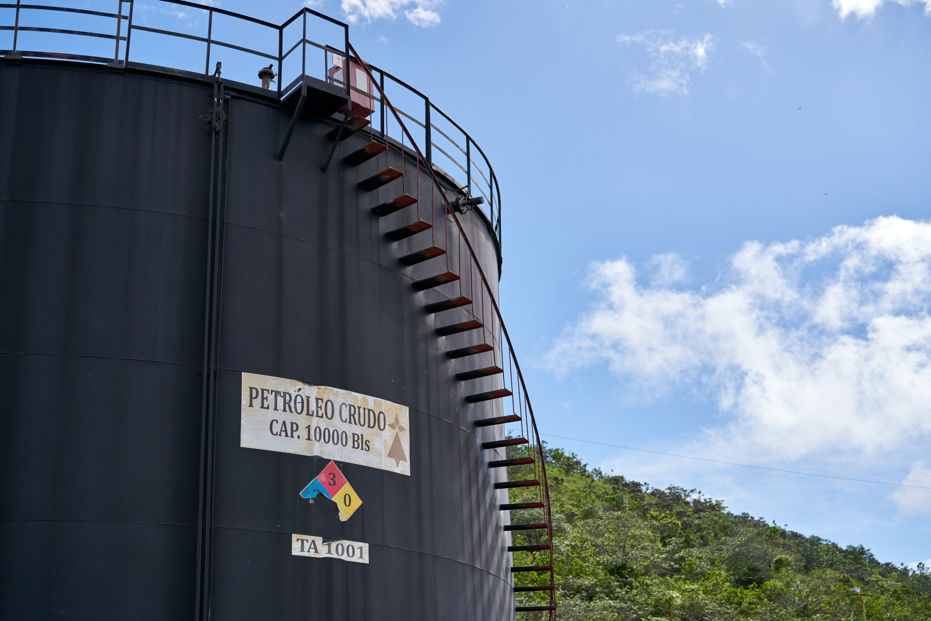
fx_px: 1293
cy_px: 310
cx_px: 466
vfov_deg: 27.0
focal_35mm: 50
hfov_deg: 39.6
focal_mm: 50
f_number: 2.8
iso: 100
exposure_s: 1/1250
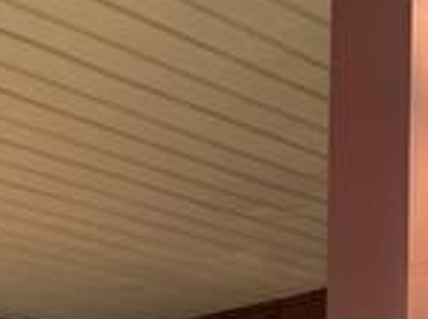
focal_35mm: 112
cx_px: 29
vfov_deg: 11.9
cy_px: 606
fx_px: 1381
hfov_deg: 17.3
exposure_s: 1/122
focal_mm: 5.1
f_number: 1.6
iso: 32
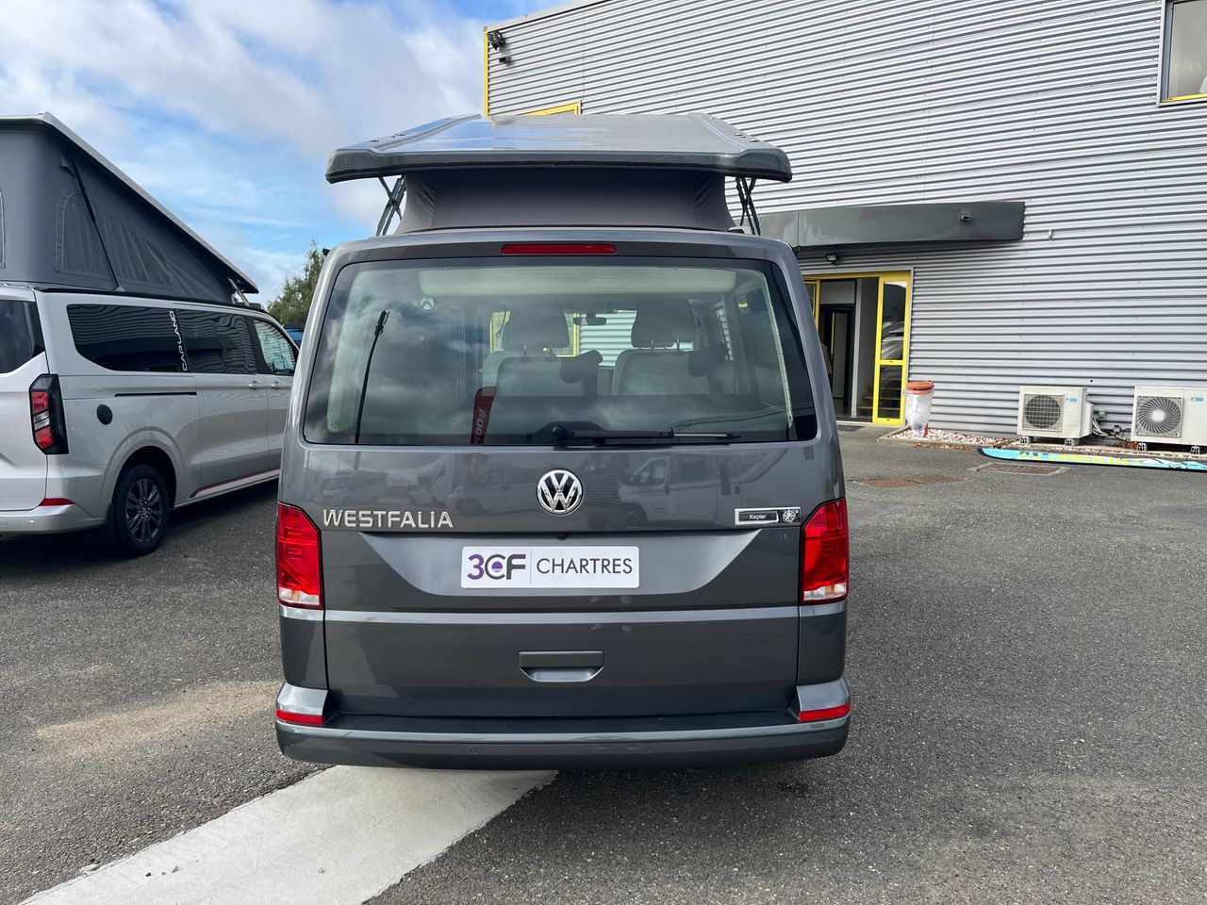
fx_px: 907
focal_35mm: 26
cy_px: 452
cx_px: 604
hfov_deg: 67.3
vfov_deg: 53.1
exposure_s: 1/1536
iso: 50
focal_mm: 5.1
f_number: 1.6
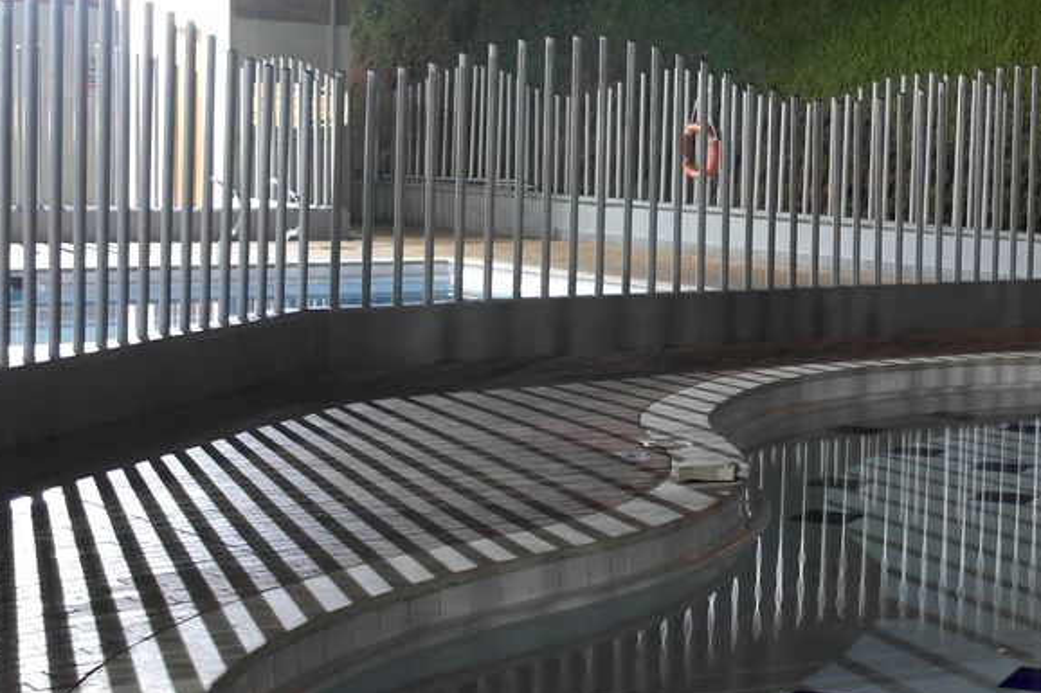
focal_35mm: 71
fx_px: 2052
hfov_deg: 26.5
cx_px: 1104
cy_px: 313
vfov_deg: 19.2
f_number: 3.5
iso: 400
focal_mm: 20
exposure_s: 1.3
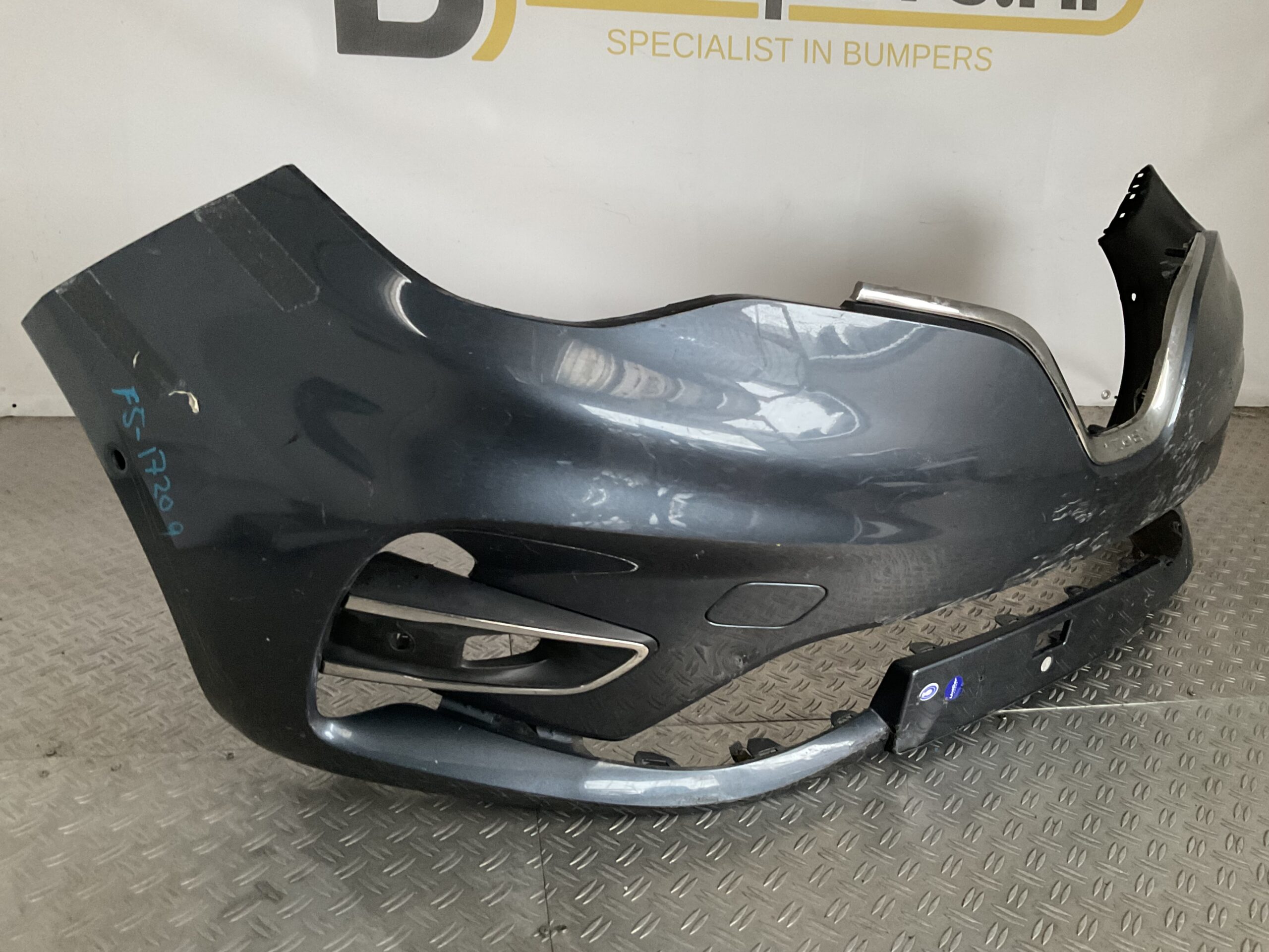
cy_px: 476
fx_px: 1063
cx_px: 634
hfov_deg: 61.7
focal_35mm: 29
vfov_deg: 48.2
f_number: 1.8
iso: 320
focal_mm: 3
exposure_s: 1/30
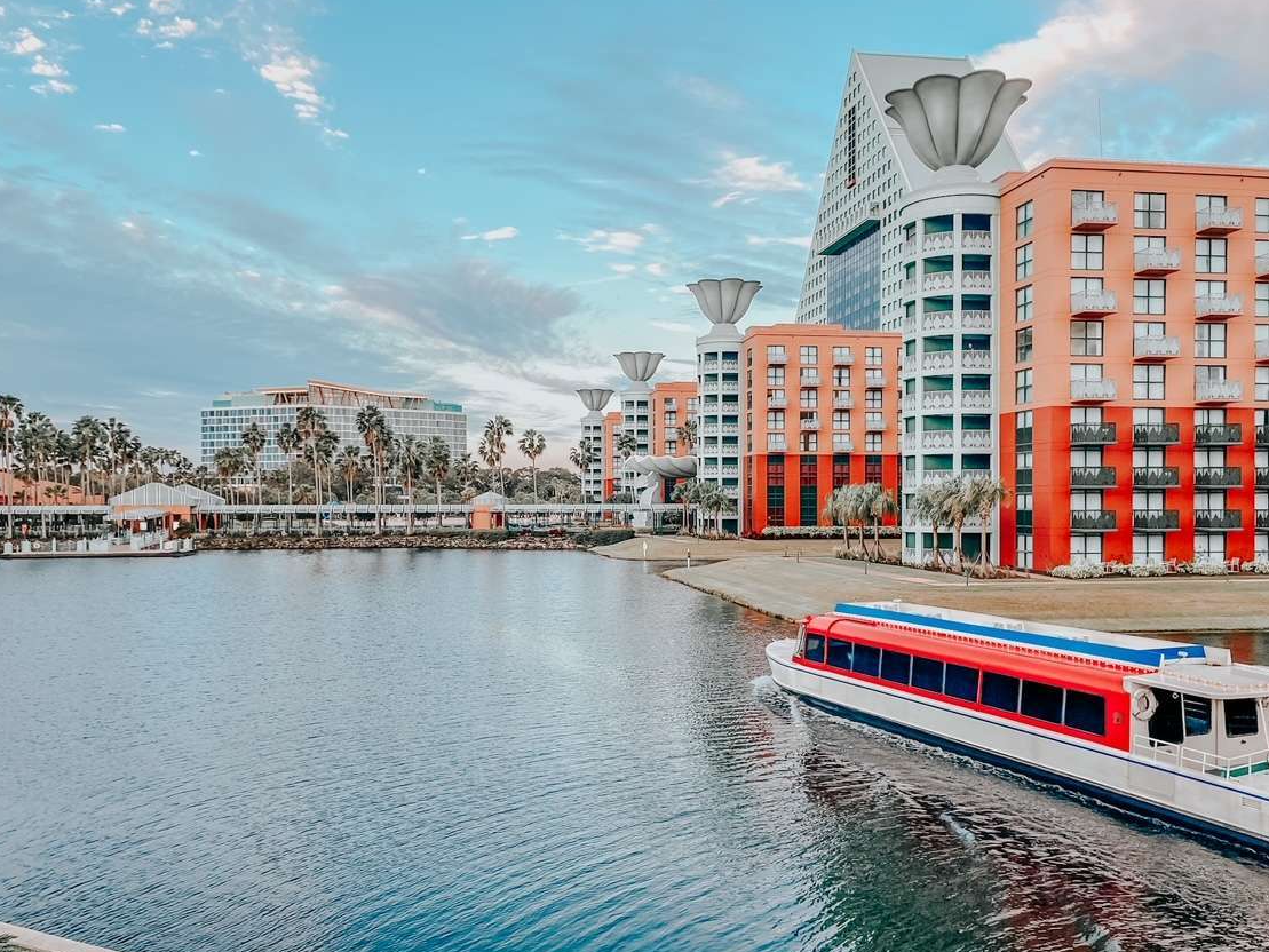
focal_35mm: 30
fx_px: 1100
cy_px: 501
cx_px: 653
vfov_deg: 46.8
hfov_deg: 59.9
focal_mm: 5.1
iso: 50
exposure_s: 1/120
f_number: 1.6
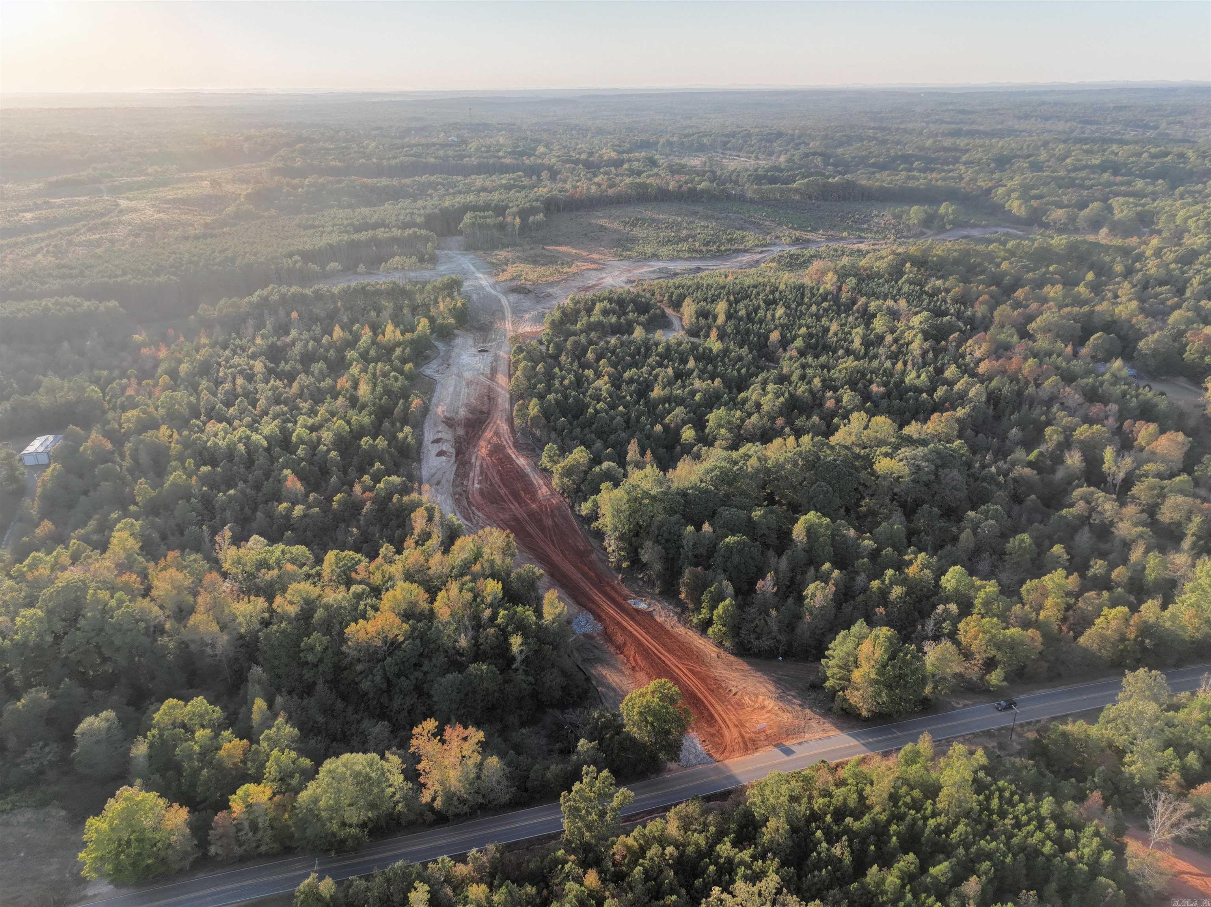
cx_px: 606
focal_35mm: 24
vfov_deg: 56.8
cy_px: 454
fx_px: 839
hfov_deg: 71.6
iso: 400
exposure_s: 1/1000
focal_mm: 12.29
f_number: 2.8
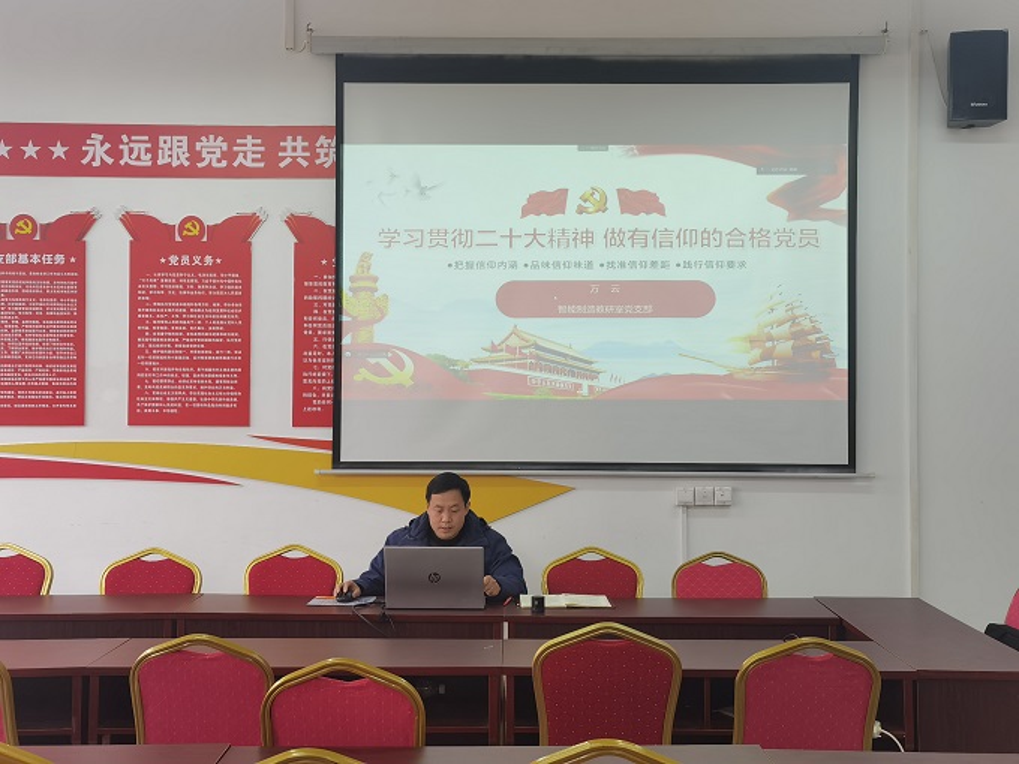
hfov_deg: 46.8
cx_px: 510
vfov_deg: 36.0
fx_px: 1177
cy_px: 382
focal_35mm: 40
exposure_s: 1/100
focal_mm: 6.71
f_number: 1.9
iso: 100
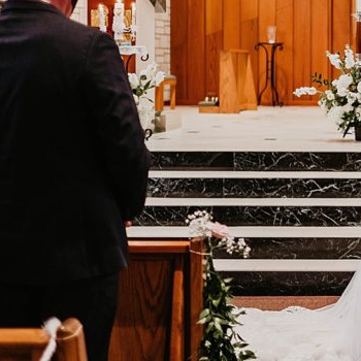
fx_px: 1026
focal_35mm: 87
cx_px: 492
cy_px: 86
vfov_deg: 19.8
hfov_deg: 18.3
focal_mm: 35
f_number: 1.4
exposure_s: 1/125
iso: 800
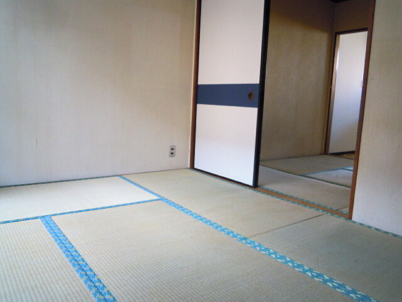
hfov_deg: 63.4
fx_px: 325
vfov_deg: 49.7
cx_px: 201
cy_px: 151
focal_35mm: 28
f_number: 2.7
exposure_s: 1/25
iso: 400
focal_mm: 5
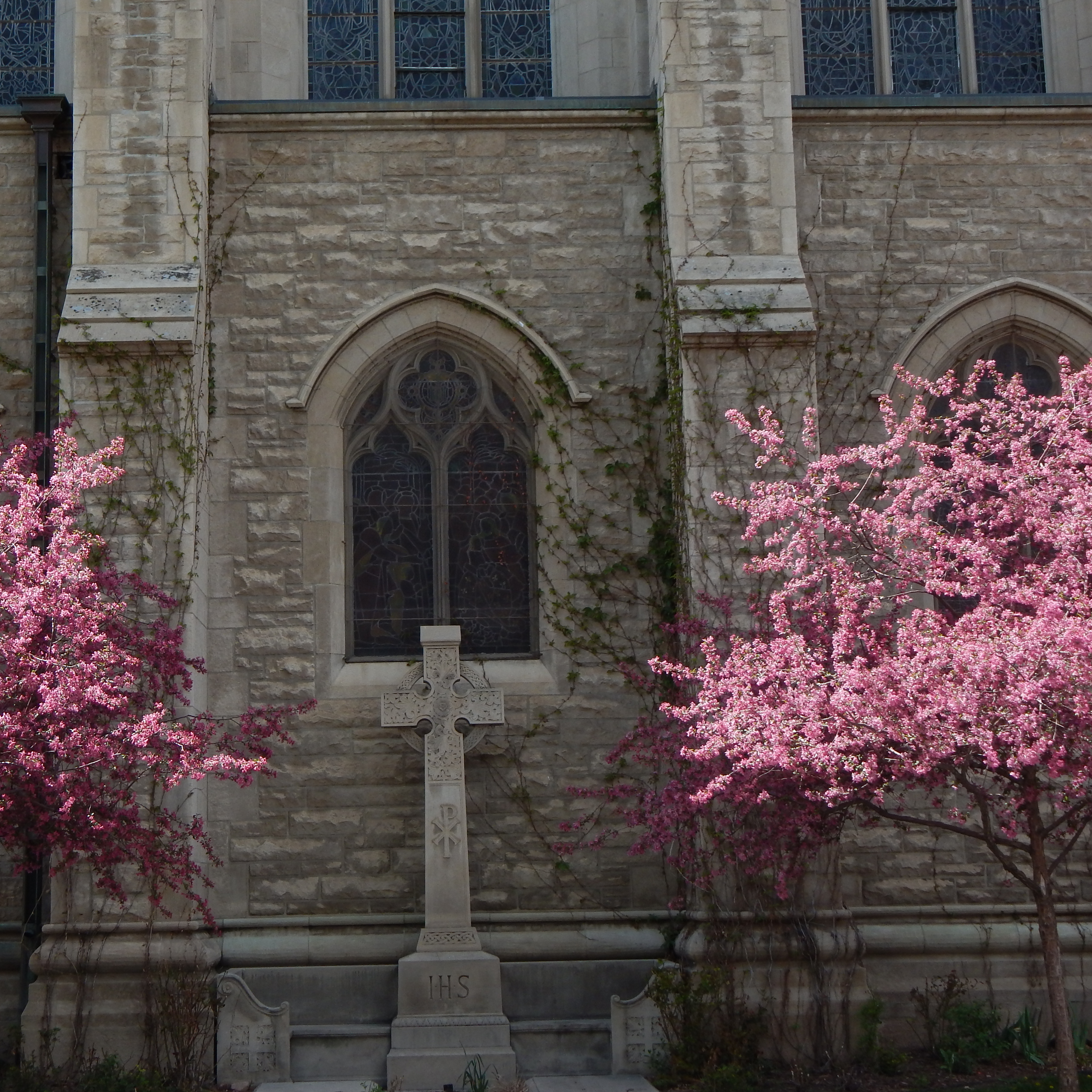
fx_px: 2034
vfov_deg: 30.0
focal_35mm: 57
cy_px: 546
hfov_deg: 30.0
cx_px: 459
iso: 125
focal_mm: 8.6
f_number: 3.7
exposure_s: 1/500
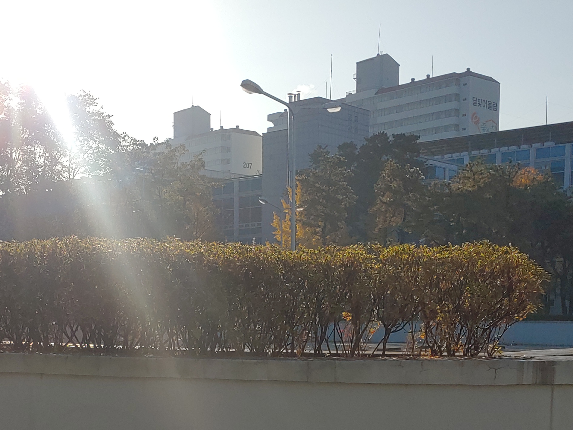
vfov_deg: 26.0
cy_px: 435
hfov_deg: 36.1
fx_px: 877
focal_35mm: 53
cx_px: 252
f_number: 1.5
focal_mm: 4.23
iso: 50
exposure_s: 1/1163
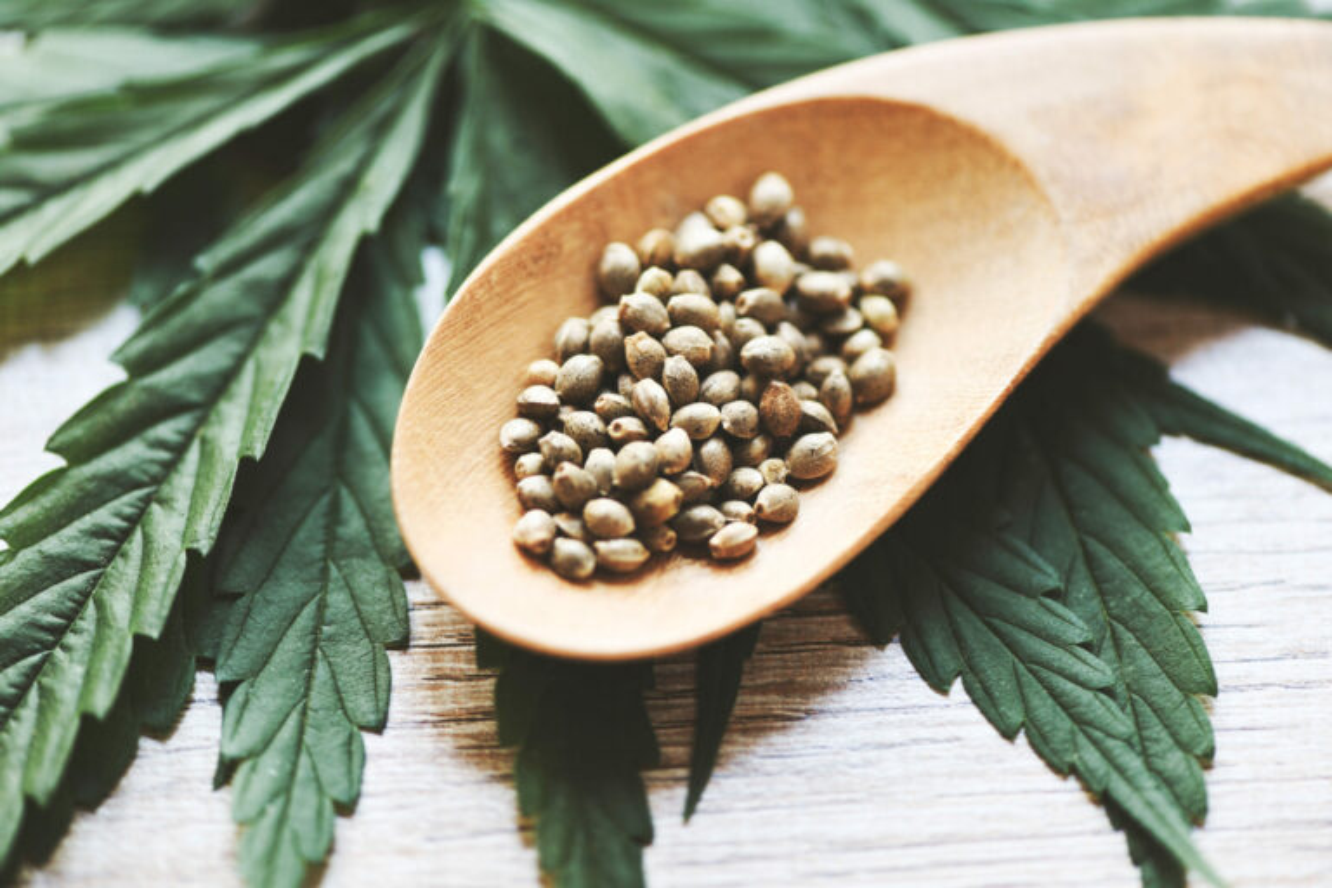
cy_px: 444
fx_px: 3885
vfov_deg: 13.0
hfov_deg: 19.5
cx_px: 666
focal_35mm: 105
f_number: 3.5
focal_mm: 105
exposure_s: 1/125
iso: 400
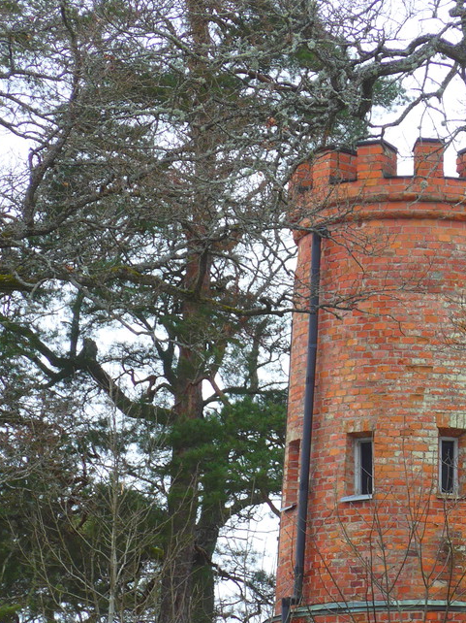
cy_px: 472
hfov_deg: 4.0
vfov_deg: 5.4
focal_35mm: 369
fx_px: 6628
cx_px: 406
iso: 160
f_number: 5.8
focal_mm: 39.6
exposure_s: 1/125
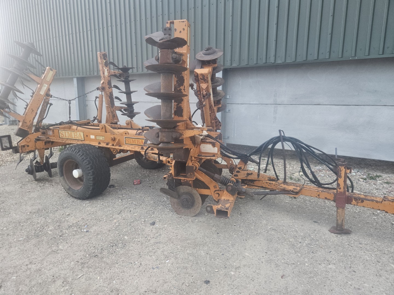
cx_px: 197
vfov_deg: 58.9
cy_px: 148
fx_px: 262
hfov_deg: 73.9
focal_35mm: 23
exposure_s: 1/100
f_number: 1.8
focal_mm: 5.4
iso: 200
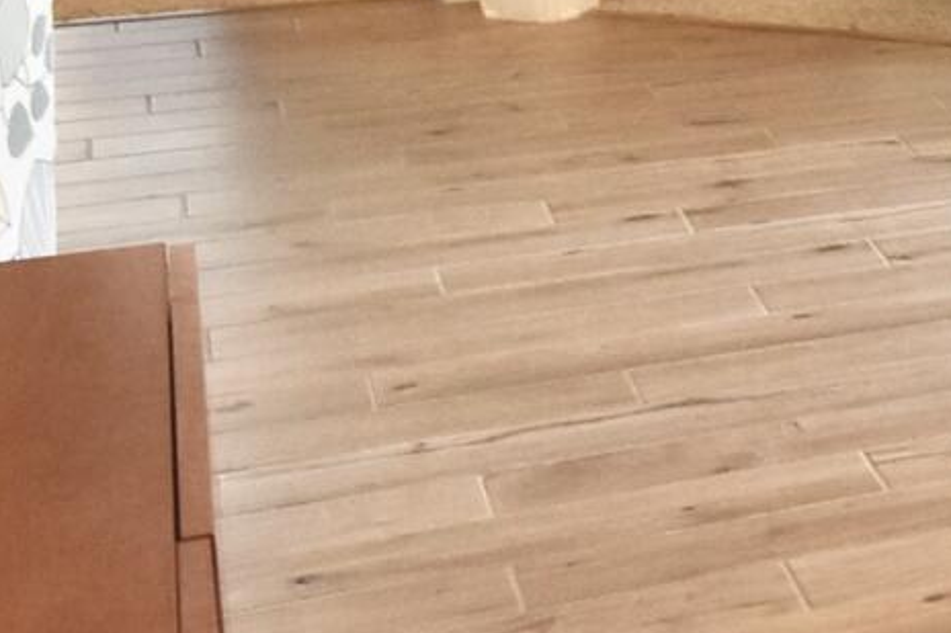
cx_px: 1953
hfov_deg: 16.0
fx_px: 2561
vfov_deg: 13.7
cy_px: -136
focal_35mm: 97
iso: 800
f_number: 5
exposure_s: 1/100
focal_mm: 10
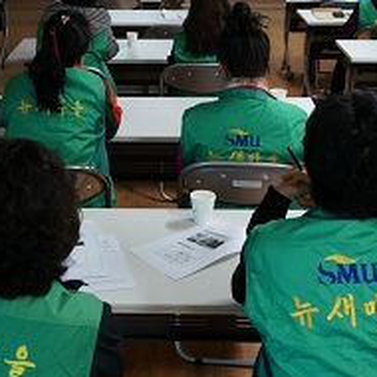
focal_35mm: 66
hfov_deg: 26.0
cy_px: 86
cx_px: 145
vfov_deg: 25.7
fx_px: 813
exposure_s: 1/60
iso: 1000
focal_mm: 20
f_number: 4
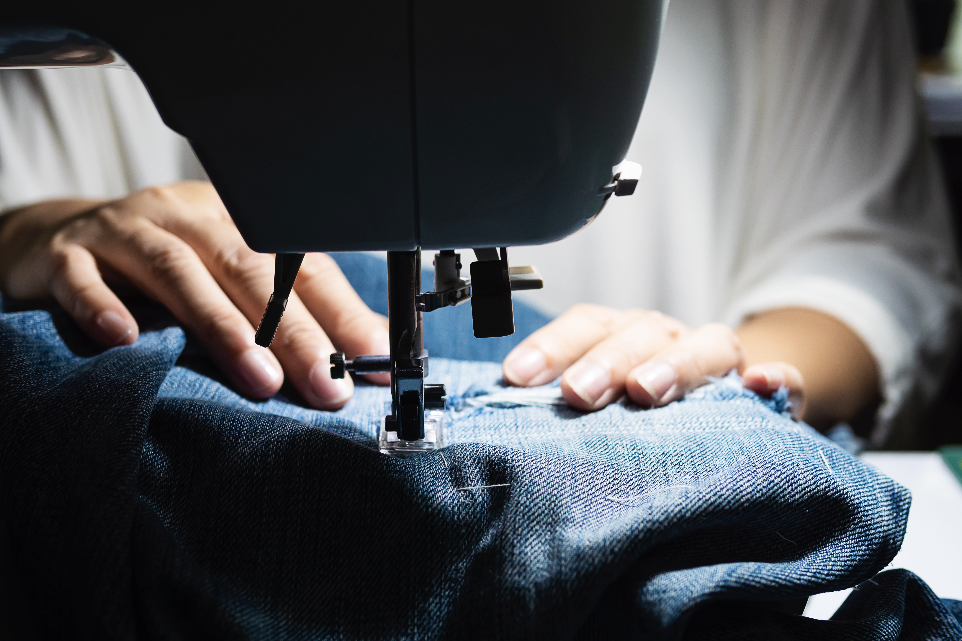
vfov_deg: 26.5
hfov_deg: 38.9
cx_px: 481
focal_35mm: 51
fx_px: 1363
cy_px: 320
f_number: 2.8
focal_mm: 25
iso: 200
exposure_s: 1/60
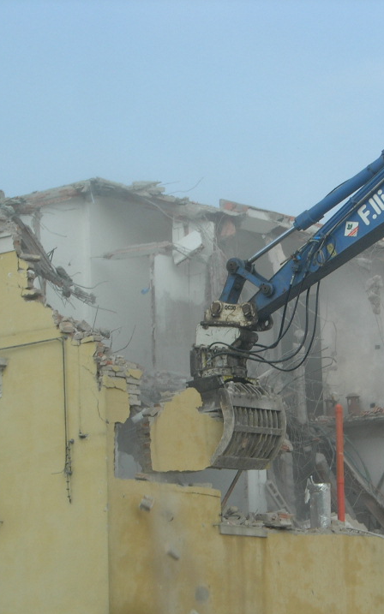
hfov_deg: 7.7
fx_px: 2864
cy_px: 328
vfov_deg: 12.2
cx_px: 291
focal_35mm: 171
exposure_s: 1/150
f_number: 8.2
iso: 64
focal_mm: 23.4
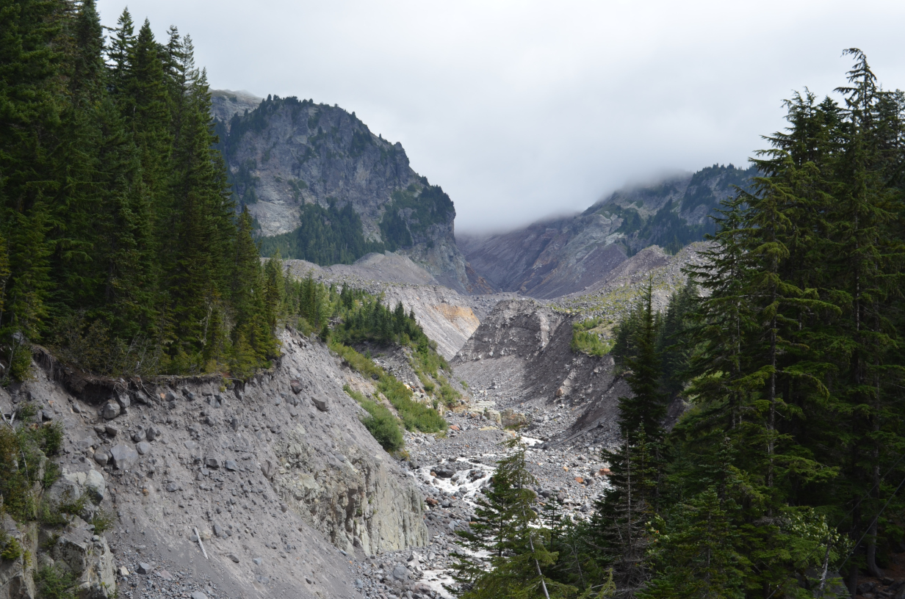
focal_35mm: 52
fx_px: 1317
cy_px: 300
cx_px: 452
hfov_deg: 37.9
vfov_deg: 25.6
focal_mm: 35
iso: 140
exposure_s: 1/250
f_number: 8
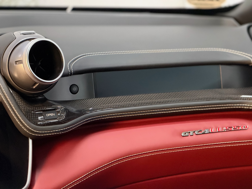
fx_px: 728
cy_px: 94
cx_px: 126
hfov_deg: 19.6
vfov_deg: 14.8
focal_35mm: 100
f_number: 2.8
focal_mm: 16.89
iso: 2000
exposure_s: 1/25
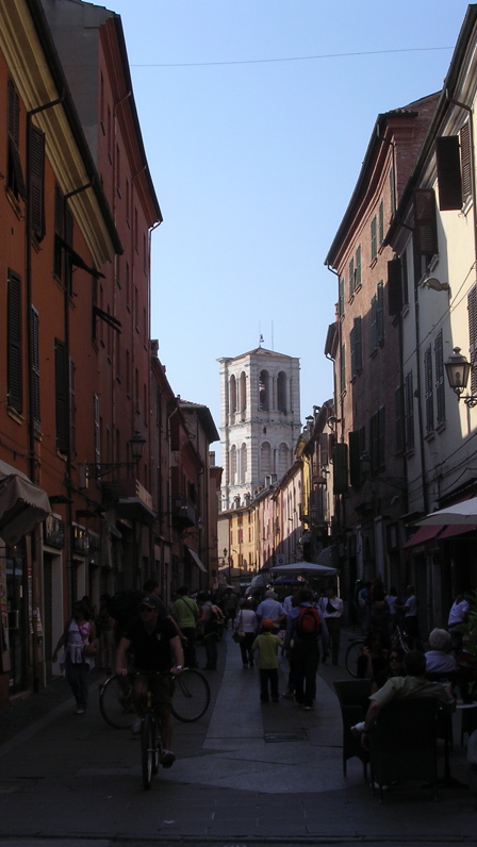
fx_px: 1304
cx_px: 279
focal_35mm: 58
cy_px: 425
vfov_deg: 36.0
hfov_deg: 20.7
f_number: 6.4
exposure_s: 1/221
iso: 100
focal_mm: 8
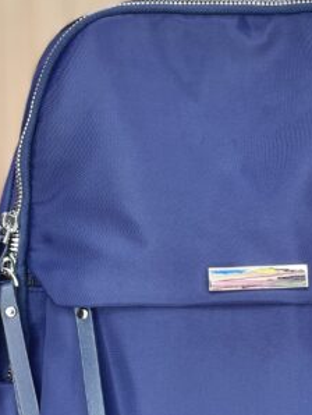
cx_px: 241
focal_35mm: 50
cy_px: 322
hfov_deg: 28.6
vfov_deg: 37.0
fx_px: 600
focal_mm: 4.2
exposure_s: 1/121
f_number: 1.6
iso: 64
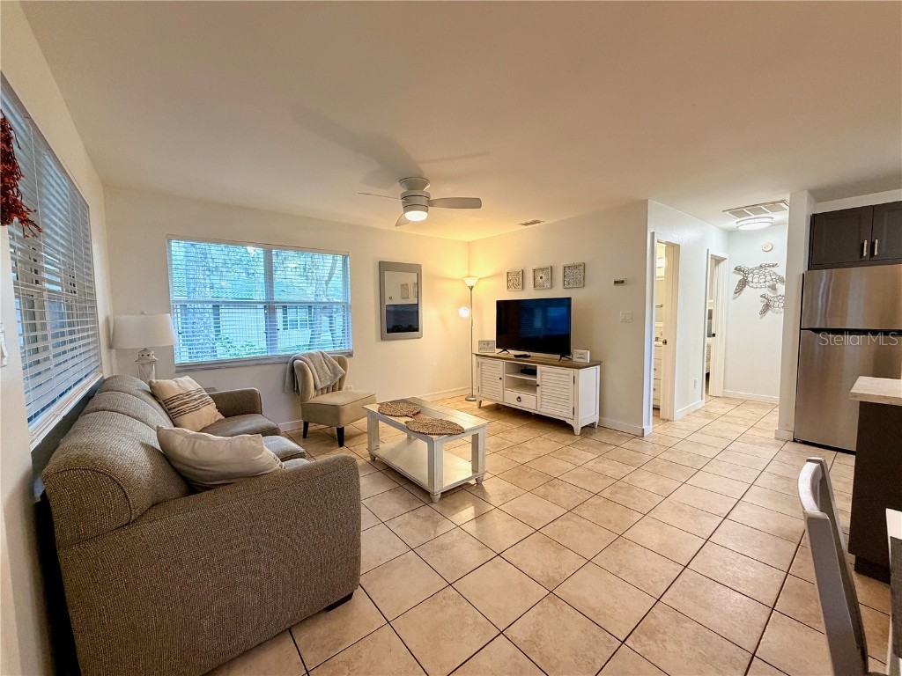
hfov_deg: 102.1
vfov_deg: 85.7
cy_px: 338
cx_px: 451
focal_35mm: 14
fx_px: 365
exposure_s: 1/60
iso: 200
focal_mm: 2.22
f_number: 2.2
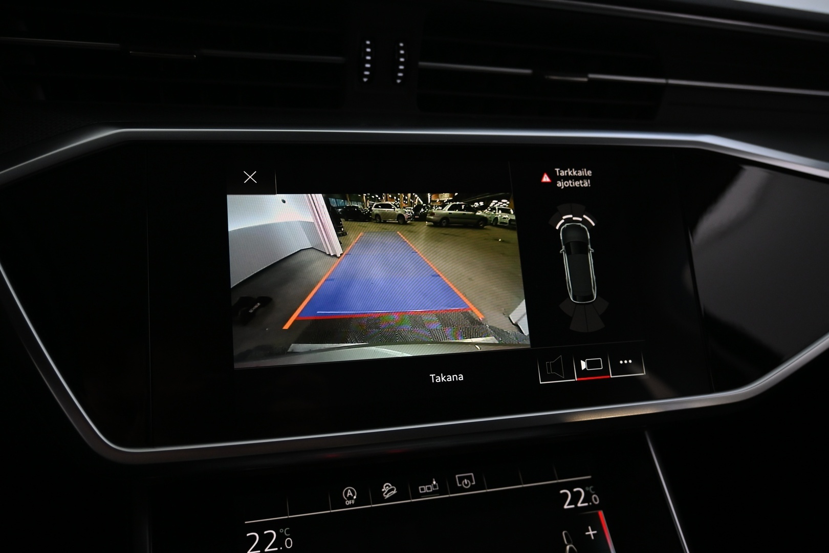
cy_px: 276
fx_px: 691
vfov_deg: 43.6
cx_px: 414
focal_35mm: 30
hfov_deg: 61.9
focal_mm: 20
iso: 800
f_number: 3.8
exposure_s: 1/40
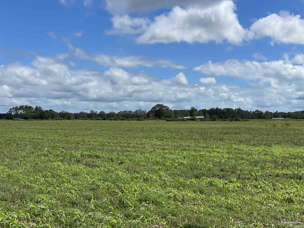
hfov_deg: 36.8
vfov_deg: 28.0
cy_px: 114
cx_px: 152
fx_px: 457
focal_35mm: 52
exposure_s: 1/4348
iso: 32
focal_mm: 6
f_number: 2
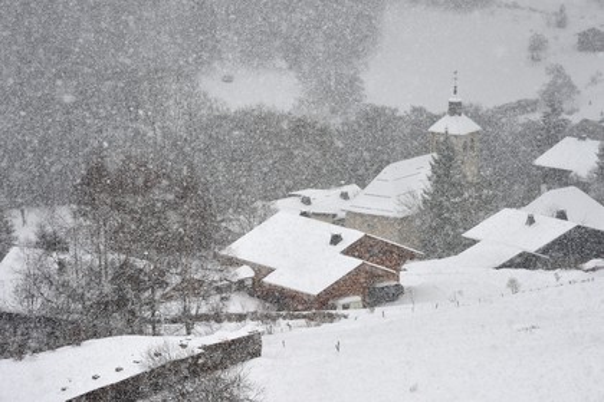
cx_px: 302
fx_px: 3355
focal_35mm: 200
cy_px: 201
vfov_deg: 6.9
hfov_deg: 10.3
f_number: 8
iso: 400
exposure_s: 1/1000
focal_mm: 200
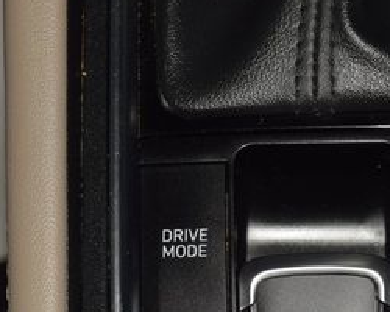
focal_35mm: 252
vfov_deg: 6.1
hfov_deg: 7.7
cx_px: 306
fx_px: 2909
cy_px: 313
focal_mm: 70
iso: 100
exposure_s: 1/125
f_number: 8
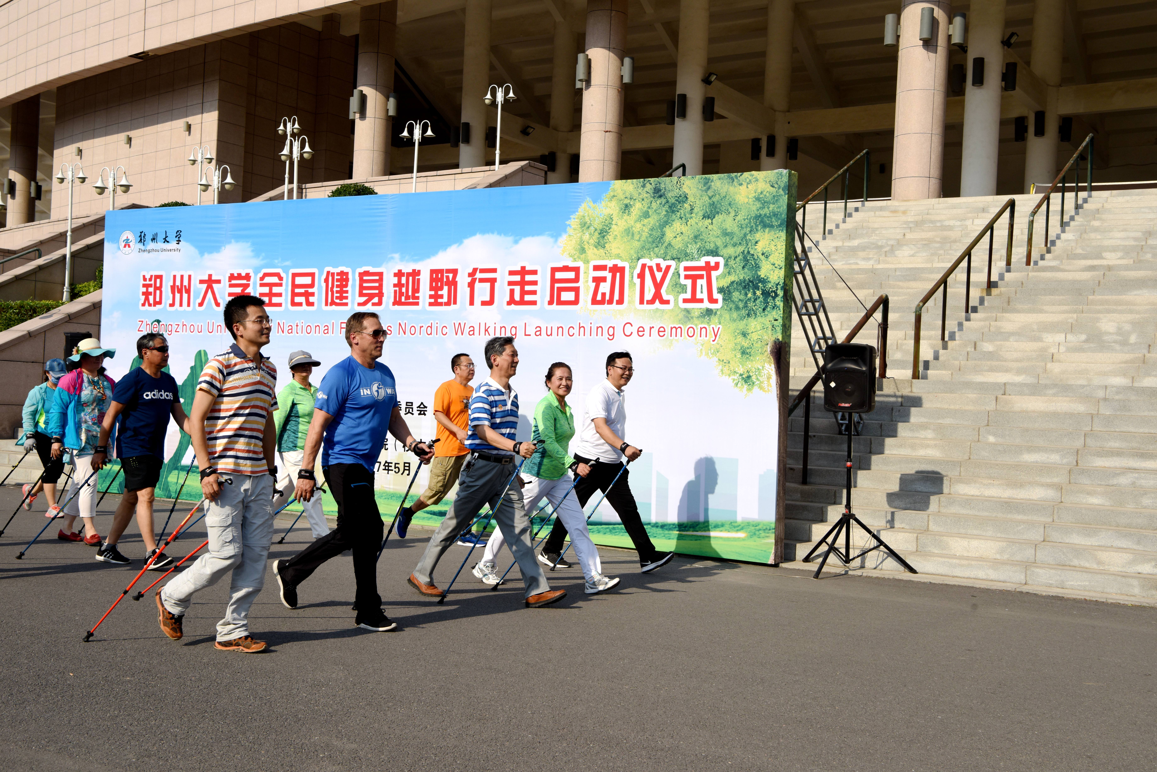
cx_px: 578
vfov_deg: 30.5
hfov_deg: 44.5
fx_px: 1414
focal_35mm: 44
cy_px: 386
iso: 320
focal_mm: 44
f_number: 11
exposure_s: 1/800
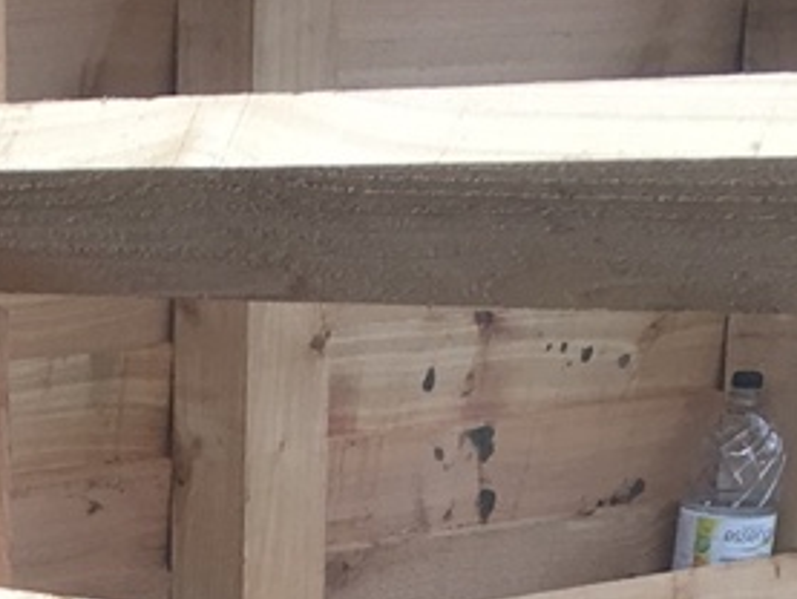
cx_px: -331
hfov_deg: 12.1
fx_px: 3616
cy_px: 1401
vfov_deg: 8.7
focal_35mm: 157
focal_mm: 4.15
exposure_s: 1/151
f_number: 2.2
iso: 25
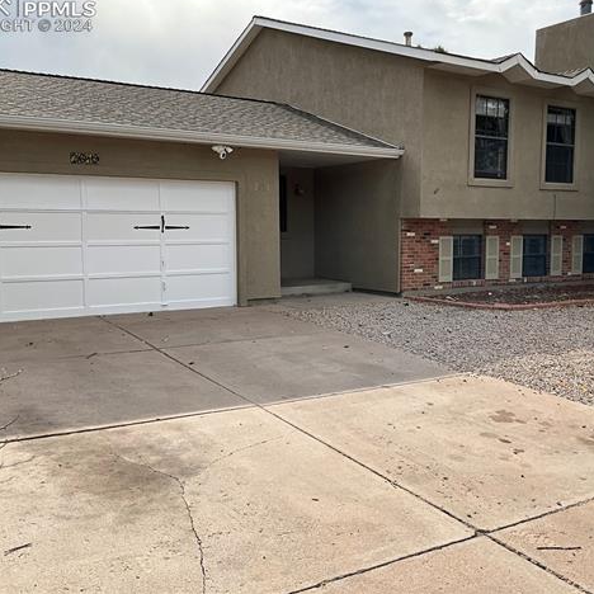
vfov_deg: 47.2
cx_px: 343
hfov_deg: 47.1
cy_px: 291
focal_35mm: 35
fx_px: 679
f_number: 1.8
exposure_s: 1/1195
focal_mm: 3
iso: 25
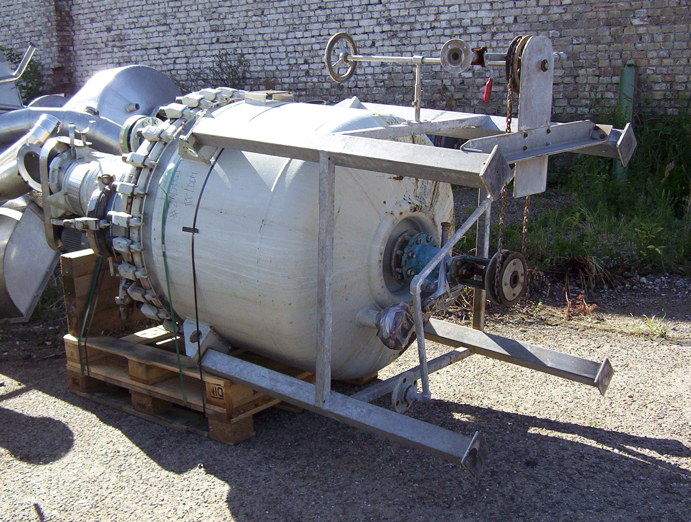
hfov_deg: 41.1
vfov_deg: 31.6
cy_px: 261
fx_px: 920
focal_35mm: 46
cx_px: 346
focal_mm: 5.97
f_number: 4.02
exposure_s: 1/335
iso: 100
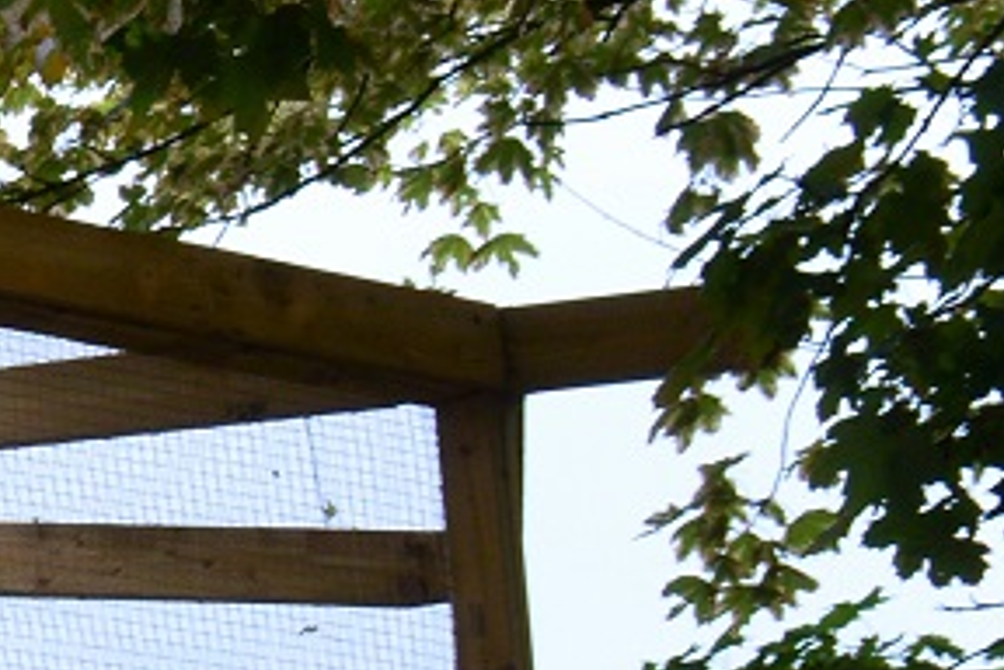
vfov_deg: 7.1
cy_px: 1427
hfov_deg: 9.2
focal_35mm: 186
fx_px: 5187
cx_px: -1813
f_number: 10
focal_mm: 22
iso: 400
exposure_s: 1/250
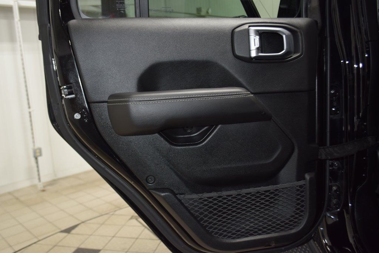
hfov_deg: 57.2
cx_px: 190
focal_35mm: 33
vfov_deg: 40.0
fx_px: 347
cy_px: 126
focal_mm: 22
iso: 640
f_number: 3.8
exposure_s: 1/30
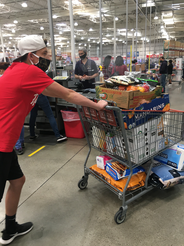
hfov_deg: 48.2
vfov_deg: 61.7
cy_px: 123
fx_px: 206
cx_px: 92
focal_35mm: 29
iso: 40
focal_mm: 4.15
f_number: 2.2
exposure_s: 1/30
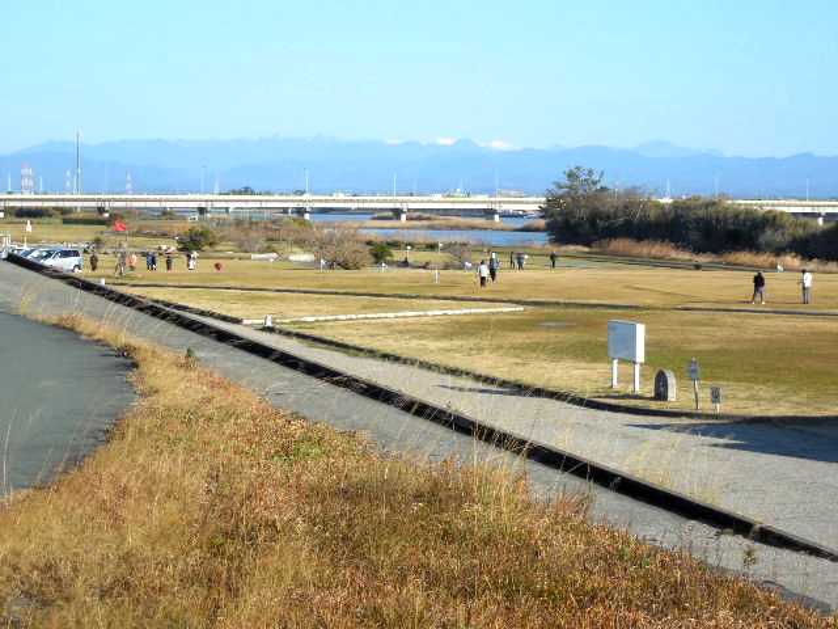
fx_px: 2155
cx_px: 419
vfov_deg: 16.6
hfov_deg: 22.0
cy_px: 314
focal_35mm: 89
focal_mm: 16
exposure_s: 1/640
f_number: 4.6
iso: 125
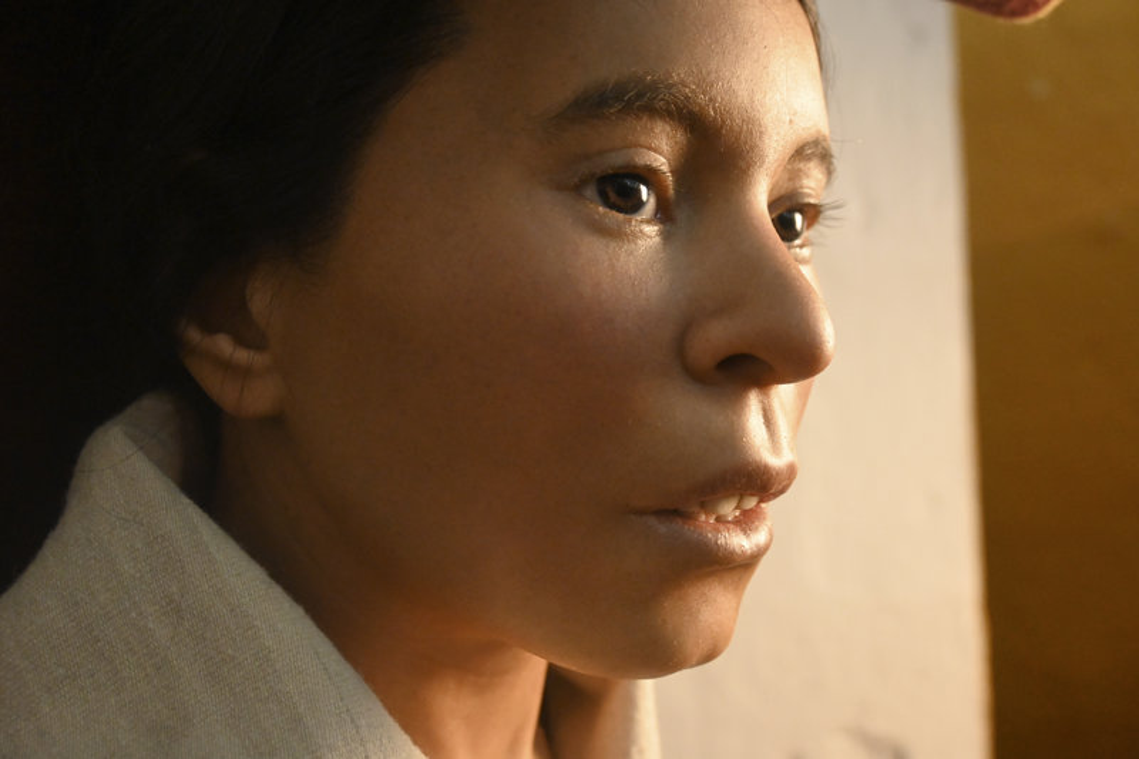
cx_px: 570
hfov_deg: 53.1
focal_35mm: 36
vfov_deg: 36.9
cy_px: 380
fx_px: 1139
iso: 4000
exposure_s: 1/100
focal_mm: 24
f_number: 4.2
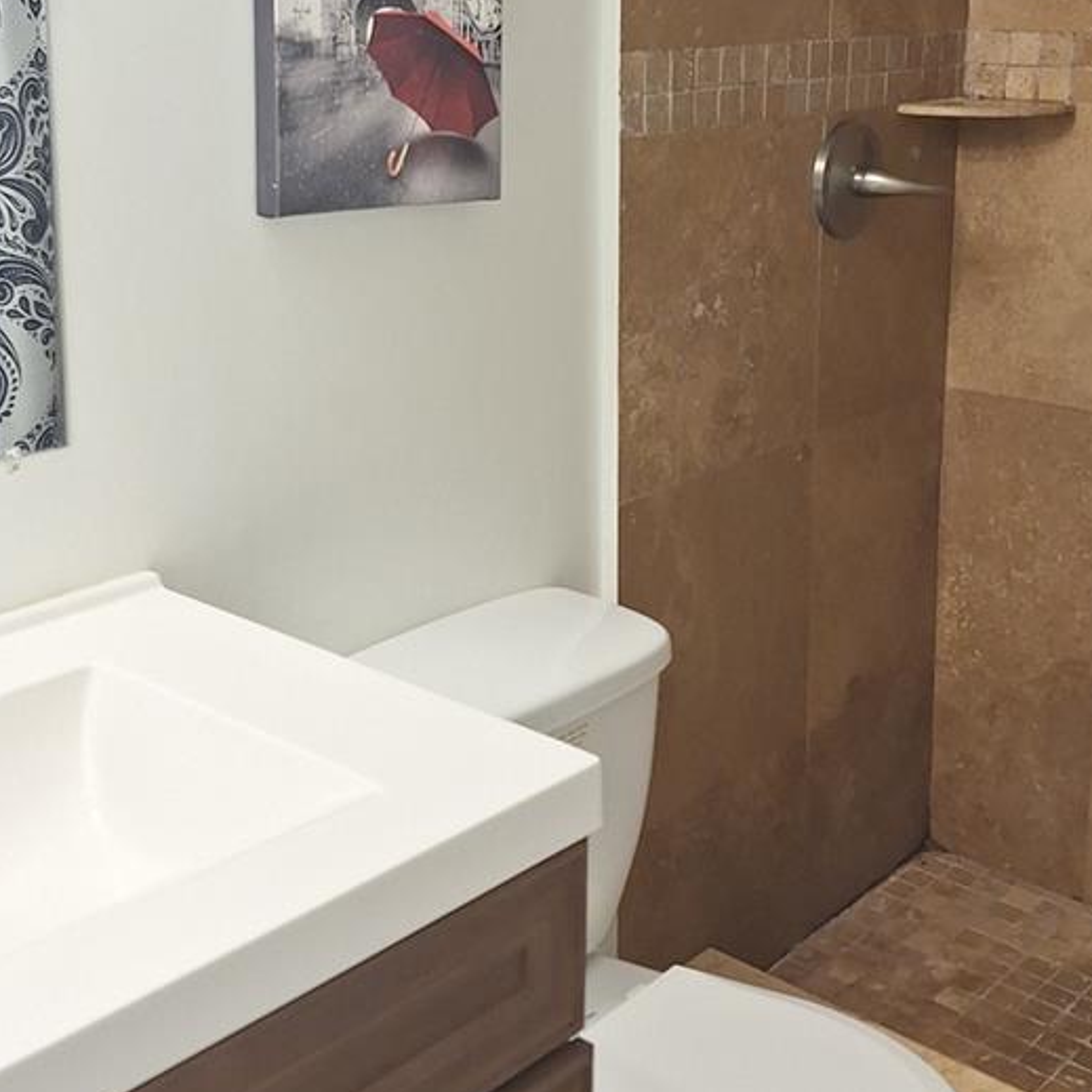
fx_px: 1677
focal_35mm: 47
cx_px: 522
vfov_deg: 35.6
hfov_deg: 36.1
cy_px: 330
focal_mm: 5.54
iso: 25
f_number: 1.8
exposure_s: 1/120
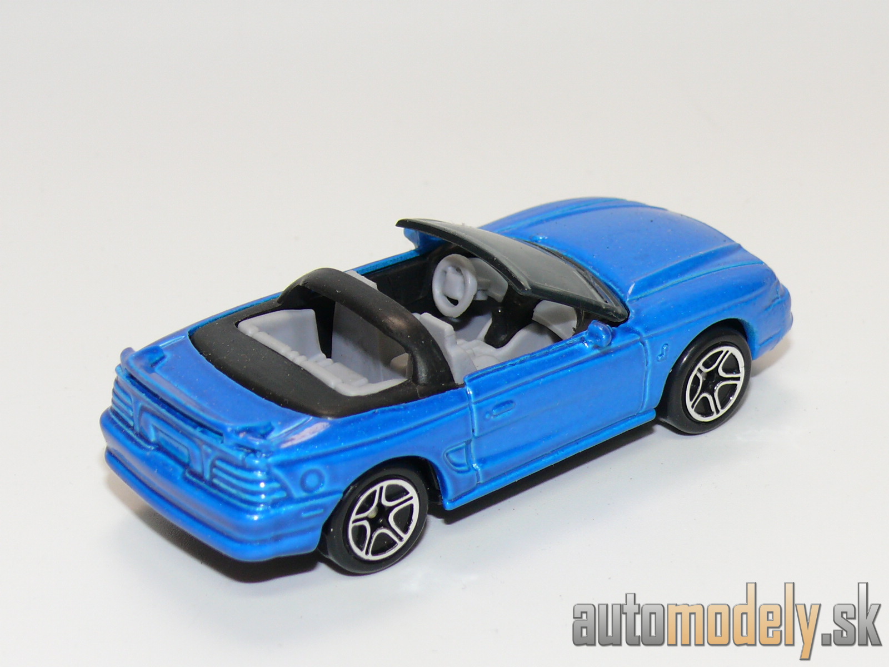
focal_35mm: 103
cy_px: 334
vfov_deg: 14.4
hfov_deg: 19.1
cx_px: 444
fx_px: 2645
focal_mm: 13.5
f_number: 4
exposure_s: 1/30
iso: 100
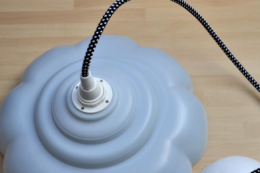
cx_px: 168
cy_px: 116
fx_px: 477
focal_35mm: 66
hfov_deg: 30.3
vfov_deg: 20.5
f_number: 5.6
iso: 125
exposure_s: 1/125
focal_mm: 28
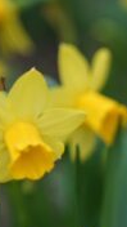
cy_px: 217
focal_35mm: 707
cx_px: 236
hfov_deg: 1.7
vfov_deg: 3.1
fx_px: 4233
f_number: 4
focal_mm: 200
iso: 250
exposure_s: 1/250
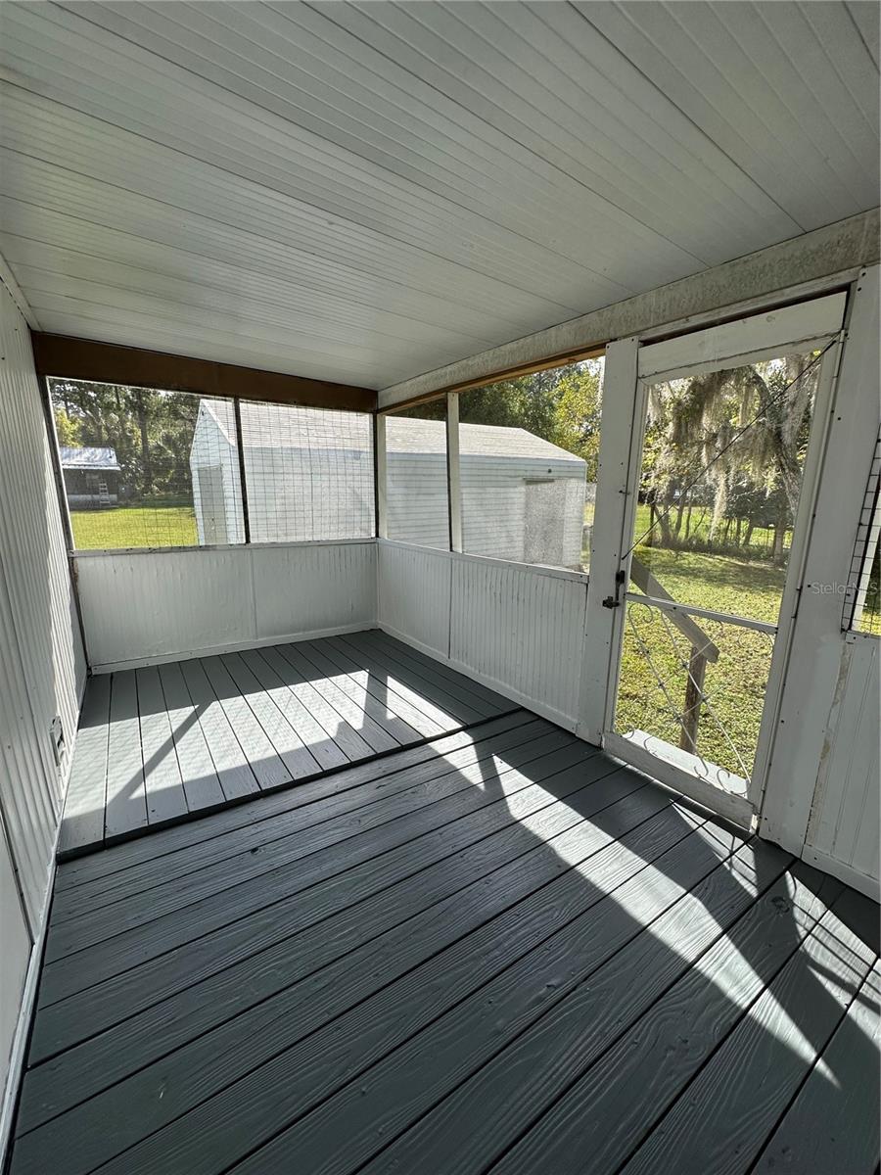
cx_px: 440
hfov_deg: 85.7
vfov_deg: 102.1
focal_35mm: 14
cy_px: 588
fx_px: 475
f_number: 2.2
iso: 50
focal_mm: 2.22
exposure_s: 1/711
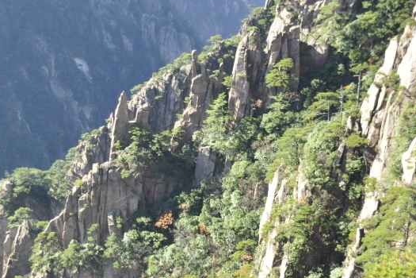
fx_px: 878
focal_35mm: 76
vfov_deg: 17.8
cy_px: 232
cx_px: 70
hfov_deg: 26.1
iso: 500
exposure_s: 1/750
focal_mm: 26
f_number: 4
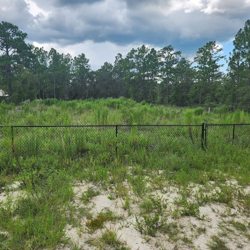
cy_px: 123
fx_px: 229
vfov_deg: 57.3
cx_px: 113
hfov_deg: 57.2
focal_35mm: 28
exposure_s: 1/932
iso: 20
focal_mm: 5.4
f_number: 1.8
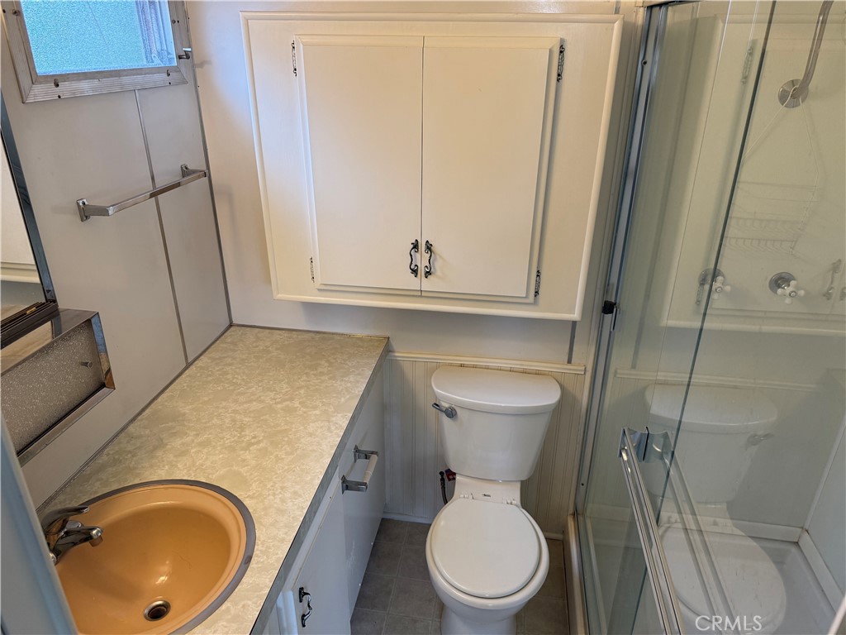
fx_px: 587
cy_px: 318
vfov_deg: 56.8
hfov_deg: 71.6
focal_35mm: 24
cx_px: 423
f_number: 1.78
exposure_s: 1/120
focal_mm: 6.76
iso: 160
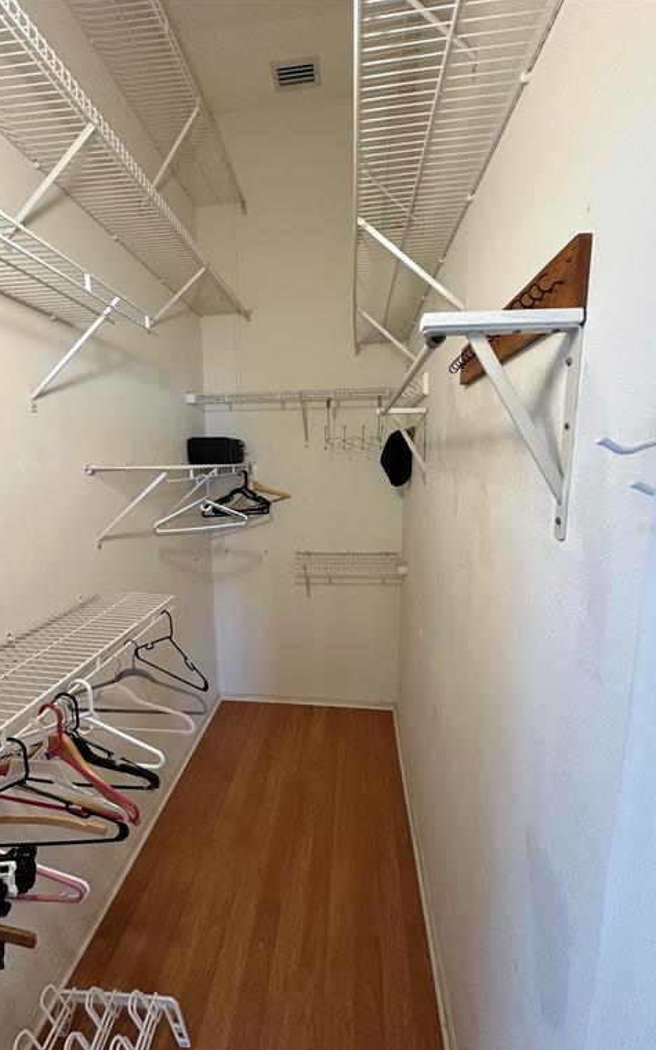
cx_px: 302
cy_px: 528
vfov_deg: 101.5
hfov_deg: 74.7
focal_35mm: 15
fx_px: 429
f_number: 2.2
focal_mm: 2.22
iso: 200
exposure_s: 1/60
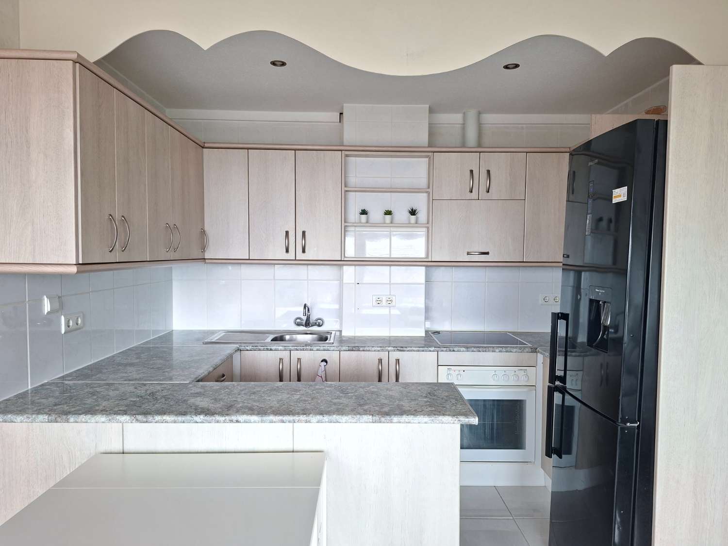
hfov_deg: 73.9
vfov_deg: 58.9
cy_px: 273
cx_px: 364
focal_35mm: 23
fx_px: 484
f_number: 1.8
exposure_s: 1/33
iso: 320
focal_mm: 5.54
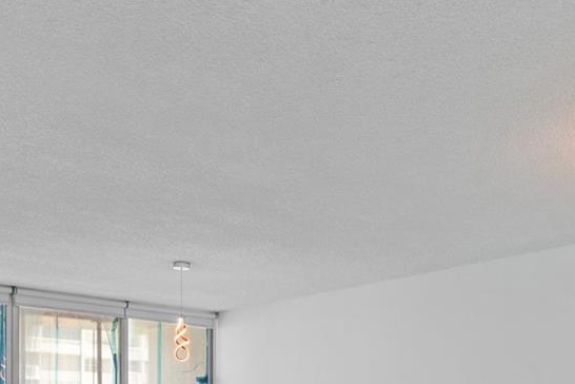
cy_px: 429
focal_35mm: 41
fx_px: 655
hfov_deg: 47.2
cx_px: 336
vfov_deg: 29.3
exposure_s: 1/30
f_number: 9
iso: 800
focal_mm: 14
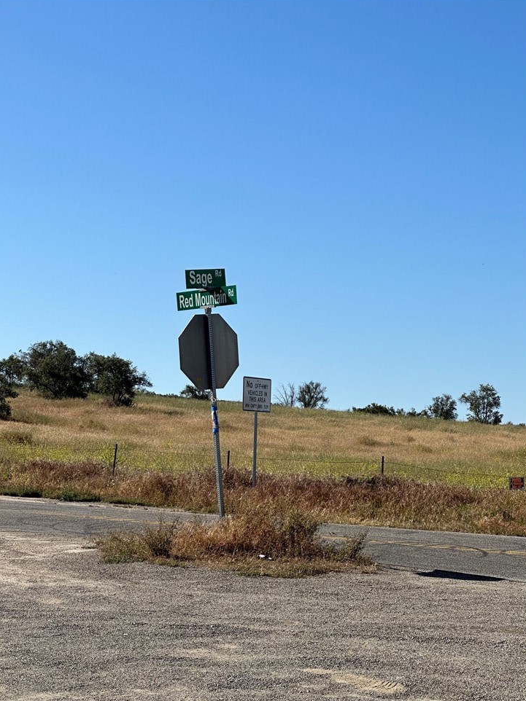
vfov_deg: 23.8
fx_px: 1662
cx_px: 255
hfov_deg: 18.0
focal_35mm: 82
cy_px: 369
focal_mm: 9
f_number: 2.8
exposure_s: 1/1179
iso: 32
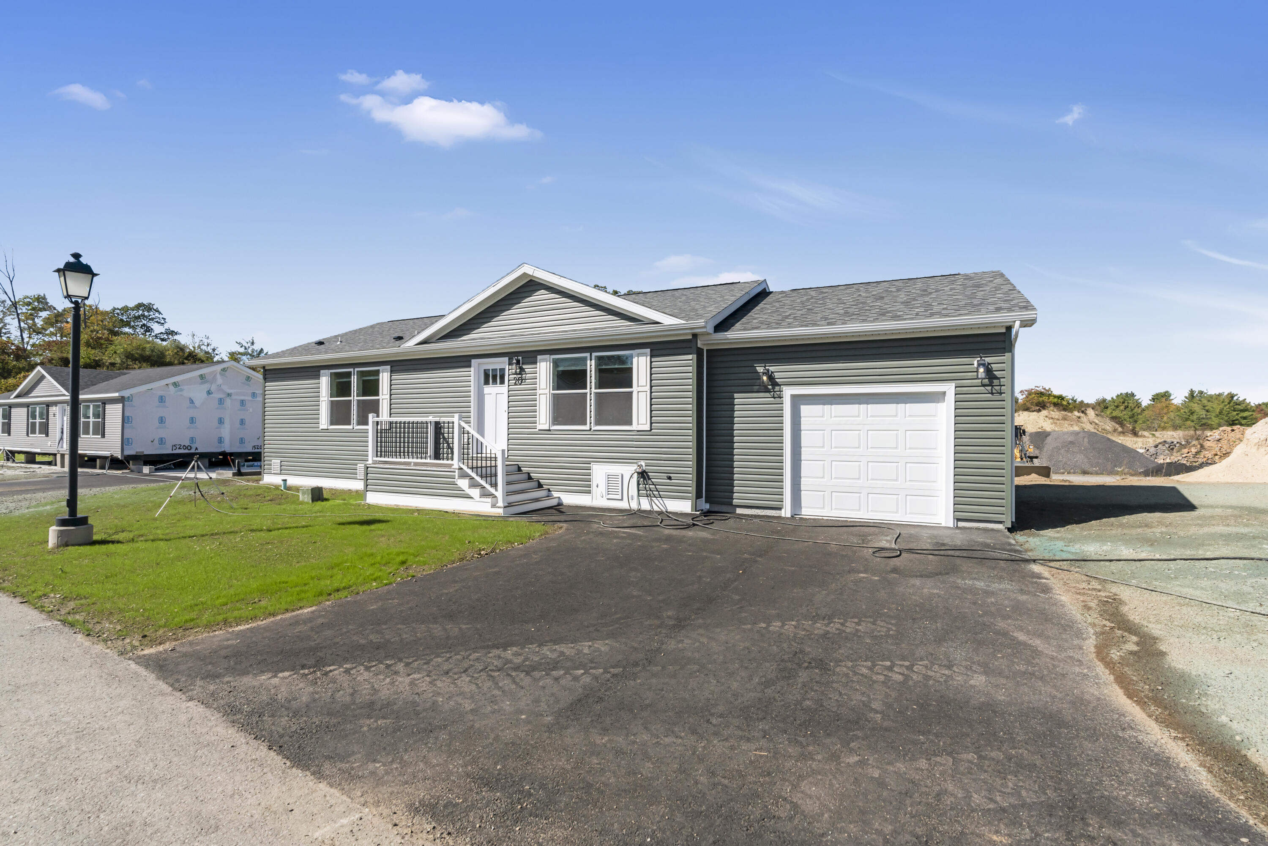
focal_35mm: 16
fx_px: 564
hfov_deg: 96.7
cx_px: 634
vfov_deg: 73.8
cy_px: 423
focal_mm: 16
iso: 800
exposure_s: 1/3000
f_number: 8
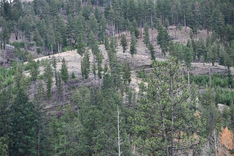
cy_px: 78
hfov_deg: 11.8
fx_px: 1131
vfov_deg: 7.9
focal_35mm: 174
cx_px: 117
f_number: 5.6
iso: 320
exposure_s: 1/250
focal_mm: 116
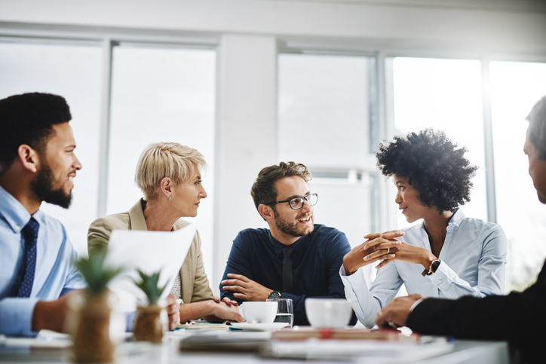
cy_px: 182
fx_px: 758
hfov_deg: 39.6
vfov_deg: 27.0
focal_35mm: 50
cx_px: 273
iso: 200
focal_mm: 50
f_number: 2
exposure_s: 1/640
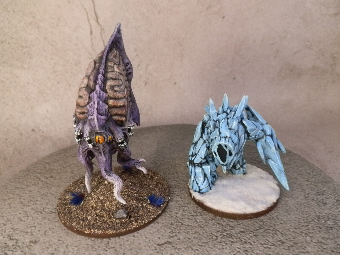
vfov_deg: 49.7
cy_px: 128
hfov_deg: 63.4
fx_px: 275
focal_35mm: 28
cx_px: 170
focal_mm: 5
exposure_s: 1/125
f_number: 3.1
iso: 400
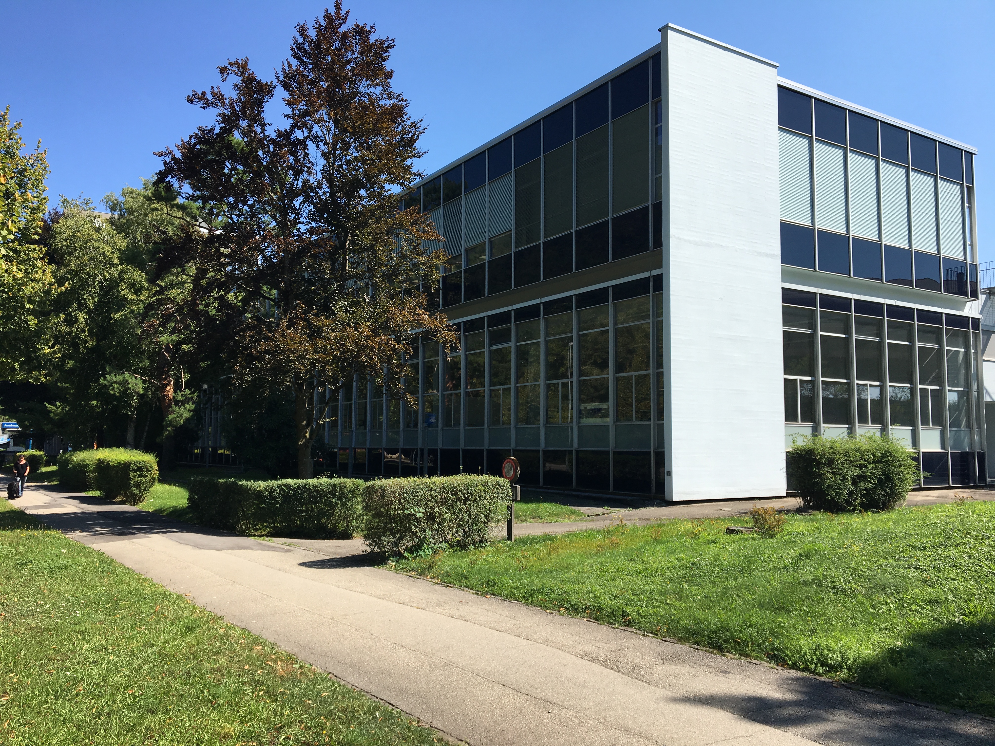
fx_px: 834
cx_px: 498
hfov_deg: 61.7
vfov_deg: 48.2
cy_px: 373
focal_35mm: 29
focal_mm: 4.15
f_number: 2.2
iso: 25
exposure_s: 1/1221
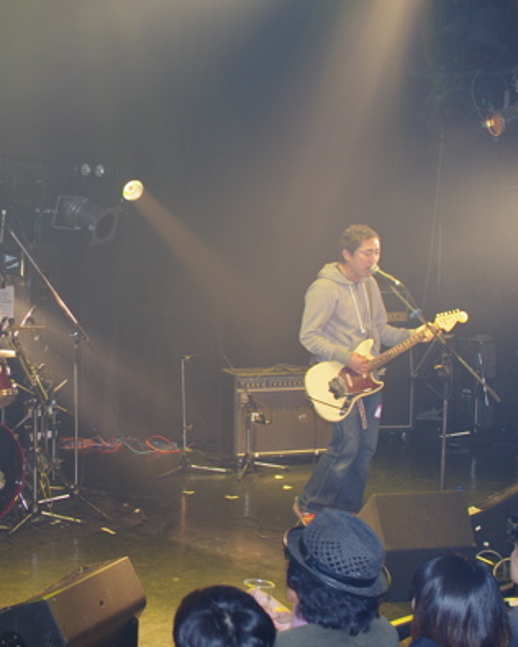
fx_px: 1226
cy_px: 324
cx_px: 53
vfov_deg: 29.6
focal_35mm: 64
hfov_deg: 23.2
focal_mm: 30
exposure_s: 1/80
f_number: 3.2
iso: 400
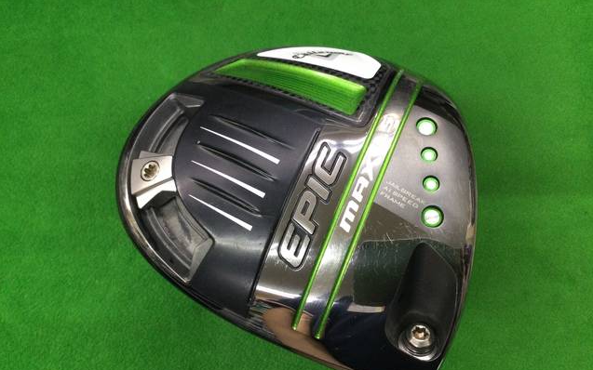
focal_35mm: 33
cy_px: 219
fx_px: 533
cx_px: 297
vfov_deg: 38.2
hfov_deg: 58.1
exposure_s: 1/30
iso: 100
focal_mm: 3.3
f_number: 2.4
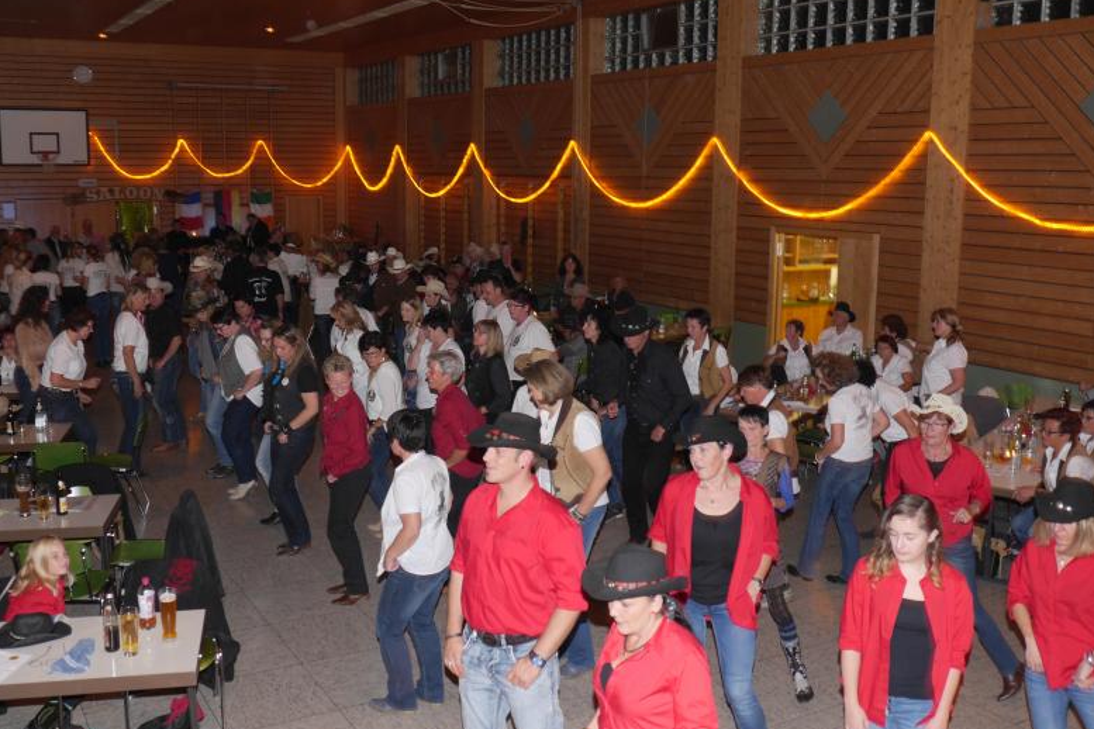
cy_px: 384
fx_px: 912
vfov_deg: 43.6
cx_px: 560
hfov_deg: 61.9
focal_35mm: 30
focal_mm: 14
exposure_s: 1/8
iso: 200
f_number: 4
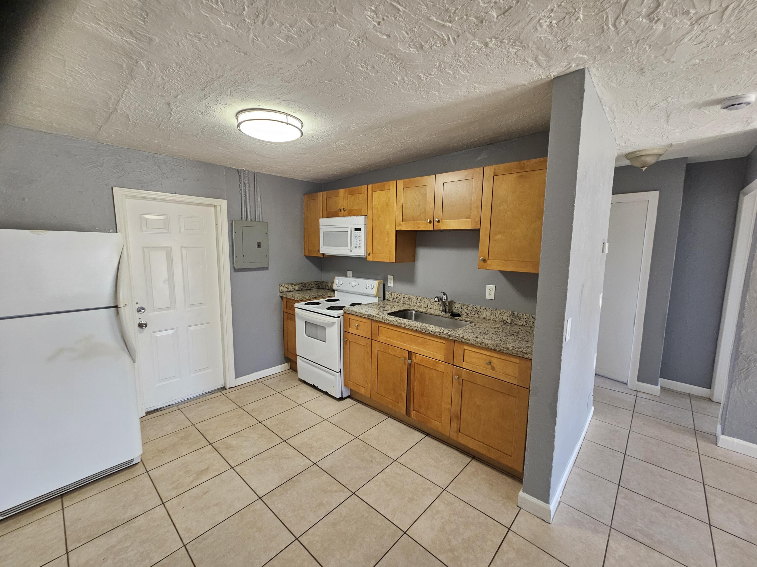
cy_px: 284
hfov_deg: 106.2
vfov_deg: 89.9
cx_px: 378
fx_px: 284
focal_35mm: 13
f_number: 2.2
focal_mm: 2.2
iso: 200
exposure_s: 1/60
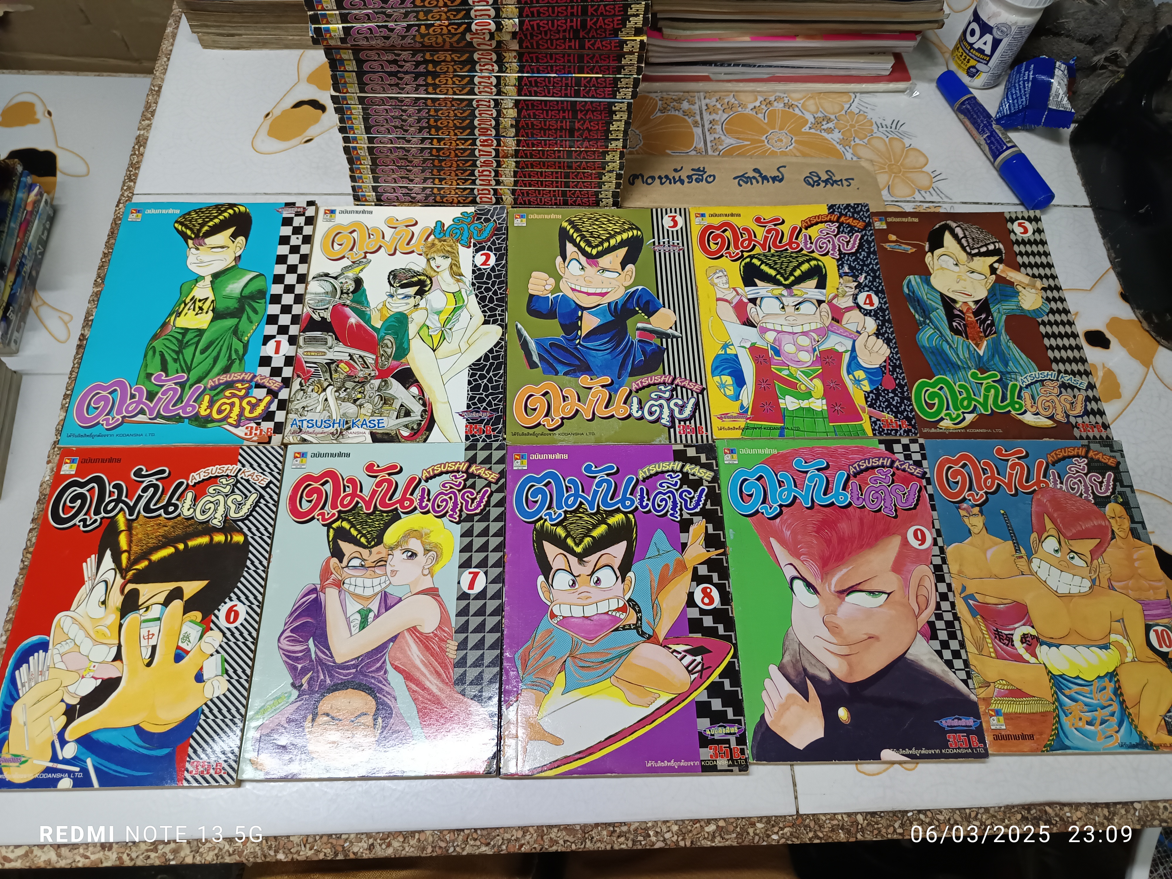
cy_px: 440
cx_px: 586
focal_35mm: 24
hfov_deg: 71.6
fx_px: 813
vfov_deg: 56.8
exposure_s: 1/33.3
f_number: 1.7
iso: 1109
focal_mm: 5.31
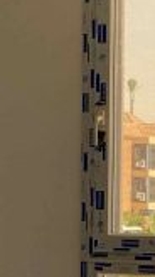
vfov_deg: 10.4
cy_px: 228
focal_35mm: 207
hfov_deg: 5.8
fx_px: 1516
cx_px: 217
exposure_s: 1/159
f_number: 2
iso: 20
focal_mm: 6
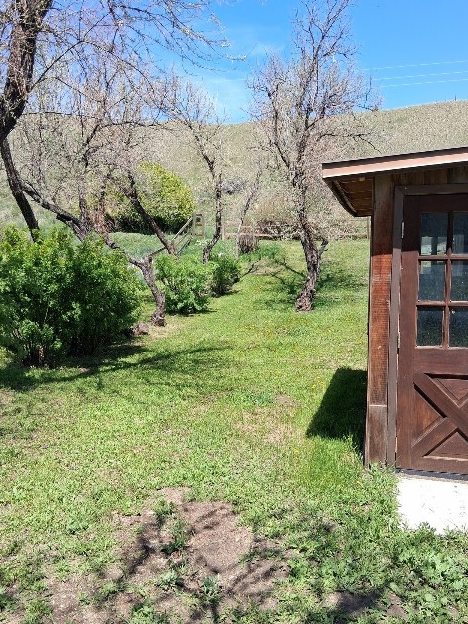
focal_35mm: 32
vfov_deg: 56.8
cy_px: 331
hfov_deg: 44.2
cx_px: 243
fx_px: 577
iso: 25
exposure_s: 1/337
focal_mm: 3.98
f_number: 1.8
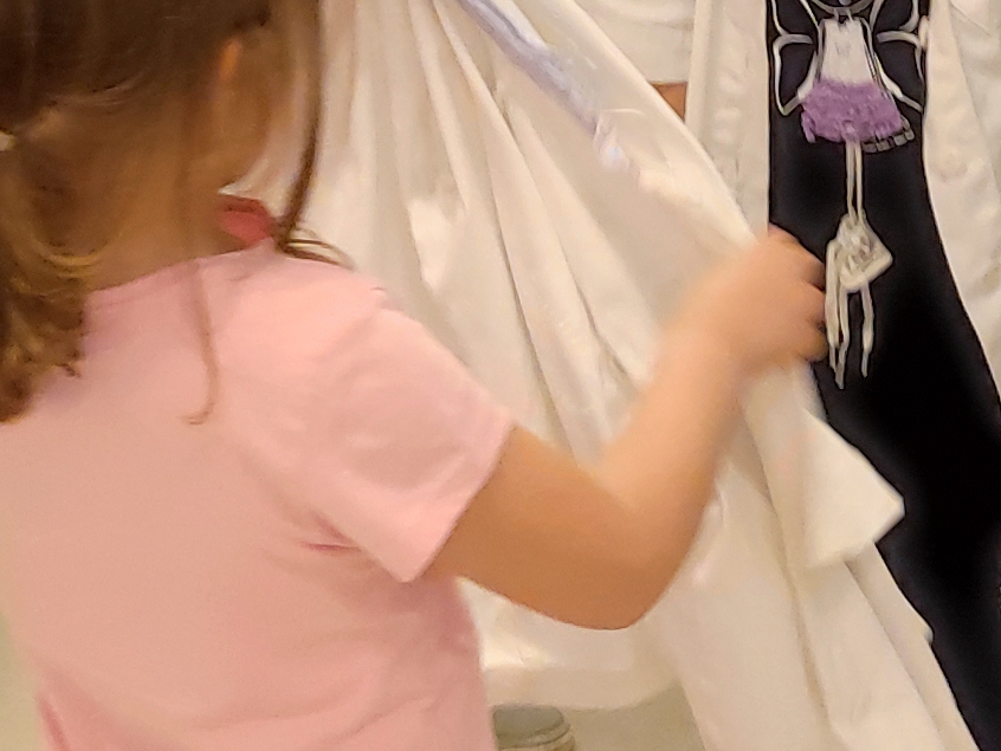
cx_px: 598
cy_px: -238
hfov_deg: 14.4
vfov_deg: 10.6
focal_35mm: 137
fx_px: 3963
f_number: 1.79
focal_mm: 4.7
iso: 569
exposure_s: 1/50
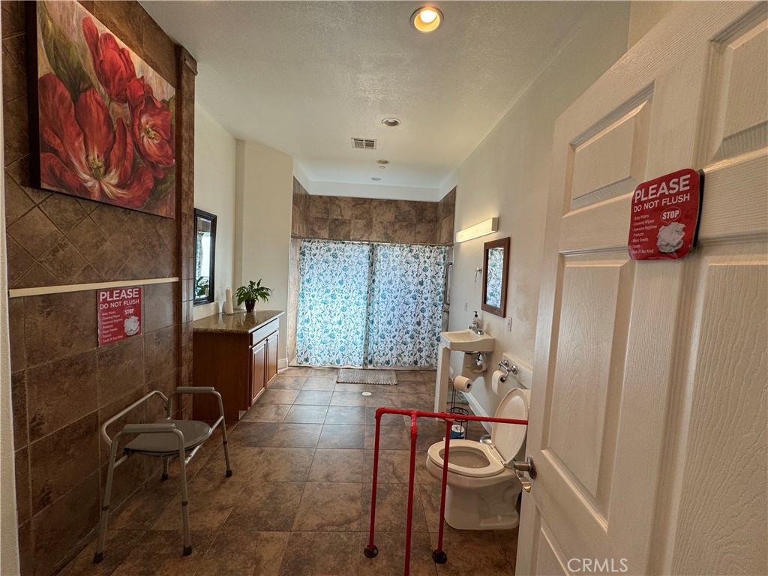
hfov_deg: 102.1
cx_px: 384
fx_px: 311
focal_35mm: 14
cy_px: 288
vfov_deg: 85.7
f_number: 2.2
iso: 80
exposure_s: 1/120
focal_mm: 2.22
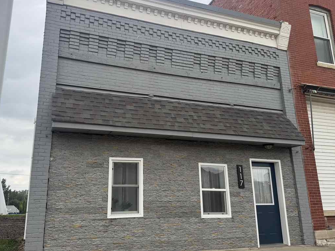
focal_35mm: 30
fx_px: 290
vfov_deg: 46.8
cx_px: 150
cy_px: 124
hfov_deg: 59.8
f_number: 1.78
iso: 80
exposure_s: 1/1285
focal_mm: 6.76
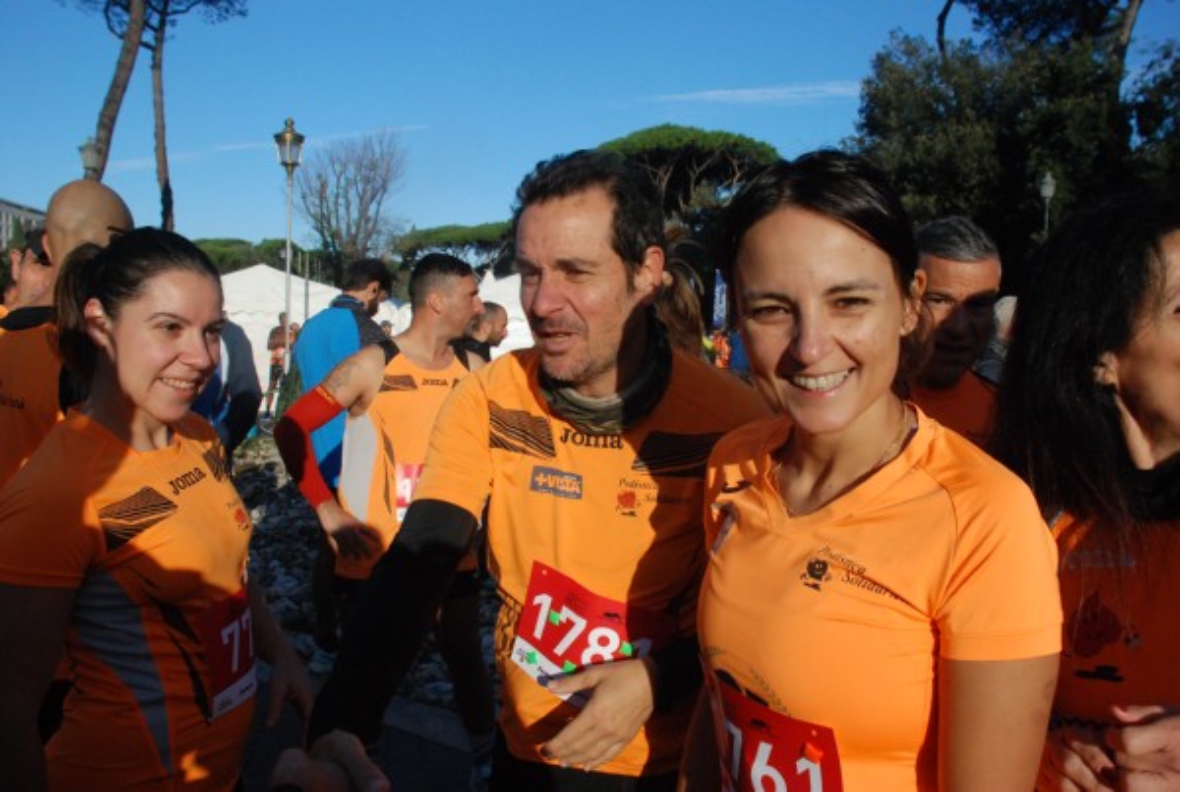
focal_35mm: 27
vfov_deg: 48.1
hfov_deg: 67.3
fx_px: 887
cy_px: 396
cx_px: 590
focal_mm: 18
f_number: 7.1
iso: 1000
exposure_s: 1/2000
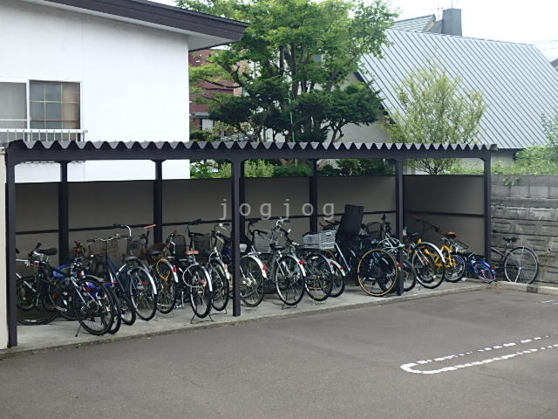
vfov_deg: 29.7
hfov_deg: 38.9
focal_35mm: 49
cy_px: 210
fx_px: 790
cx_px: 279
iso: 125
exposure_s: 1/80
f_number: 5.2
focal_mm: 8.7
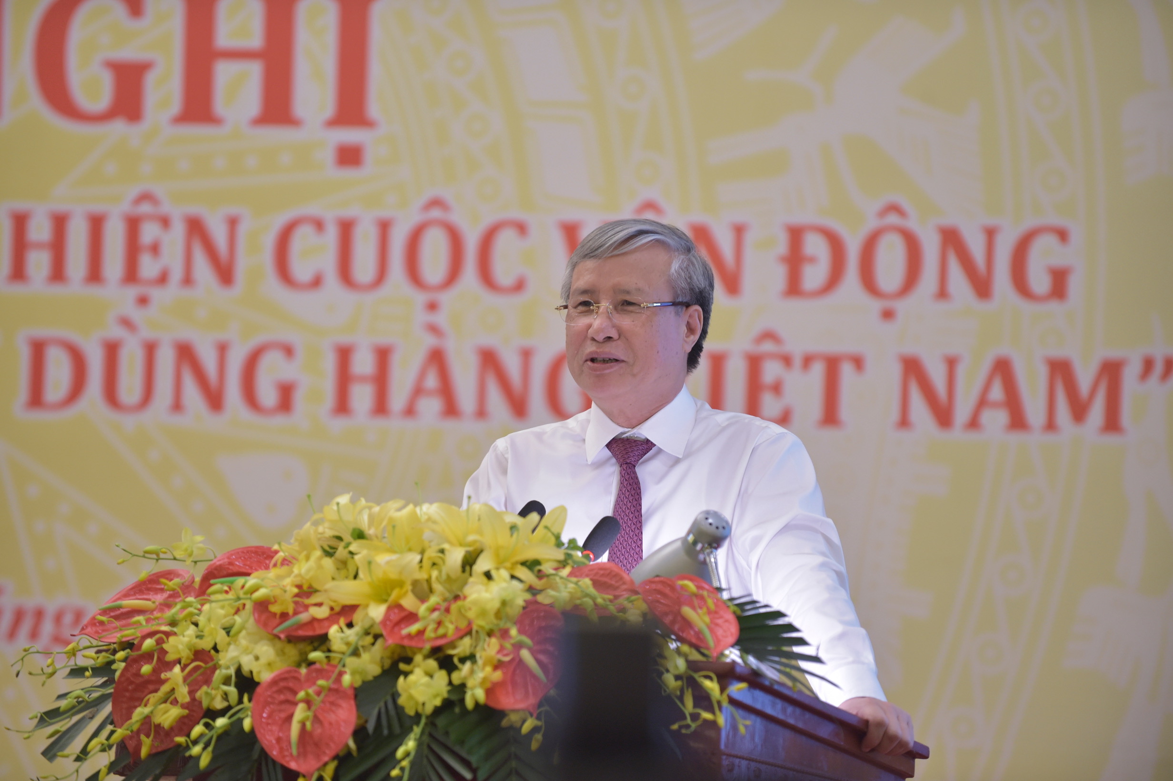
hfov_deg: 10.3
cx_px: 586
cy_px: 390
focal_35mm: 200
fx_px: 6513
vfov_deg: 6.9
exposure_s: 1/160
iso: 2500
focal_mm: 200
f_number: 3.2
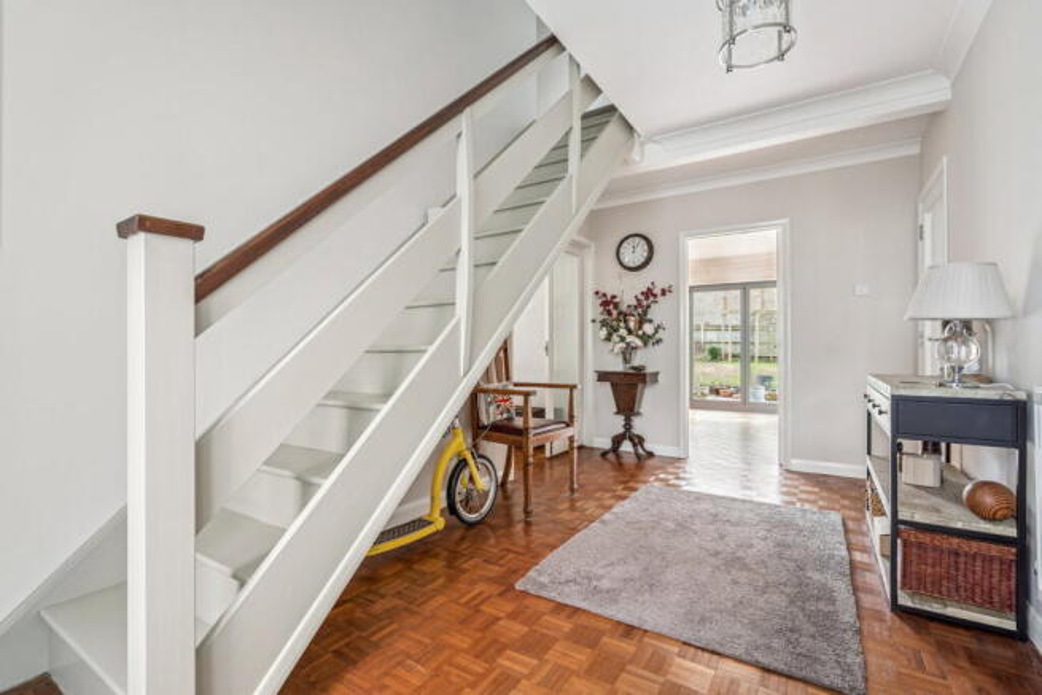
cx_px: 521
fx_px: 463
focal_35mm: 16
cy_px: 348
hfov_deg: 96.7
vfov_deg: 73.8
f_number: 4.5
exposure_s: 1/4
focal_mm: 16
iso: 320
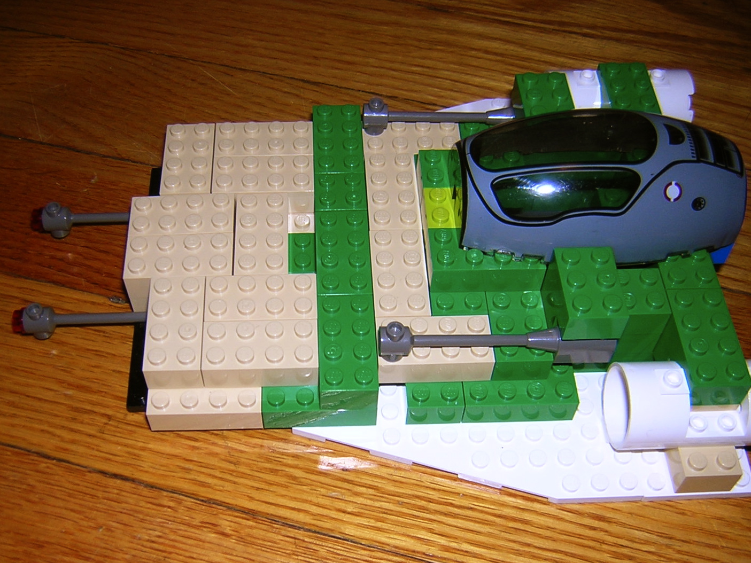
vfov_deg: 39.7
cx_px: 376
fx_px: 781
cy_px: 282
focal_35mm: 36
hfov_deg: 51.4
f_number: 2.6
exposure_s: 1/60.1
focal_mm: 4.7
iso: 100
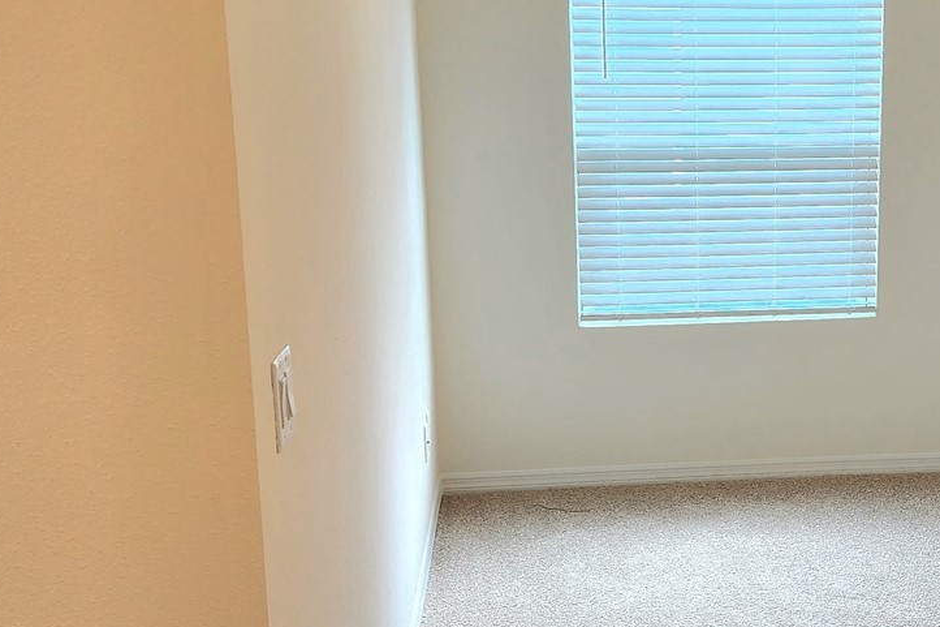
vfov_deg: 25.5
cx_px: 730
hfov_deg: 36.4
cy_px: 375
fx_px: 1383
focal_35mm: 53
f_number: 1.8
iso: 64
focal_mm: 6.4
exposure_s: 1/120
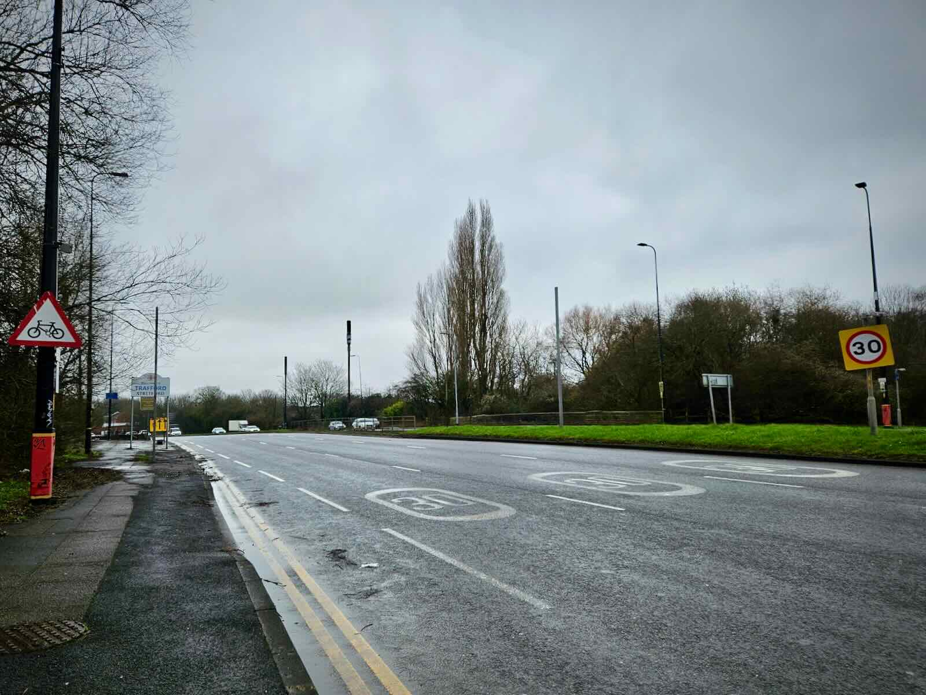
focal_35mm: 23
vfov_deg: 58.9
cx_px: 463
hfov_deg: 73.9
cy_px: 348
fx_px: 615
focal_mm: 5.4
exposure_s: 1/1387
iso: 25
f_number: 1.8
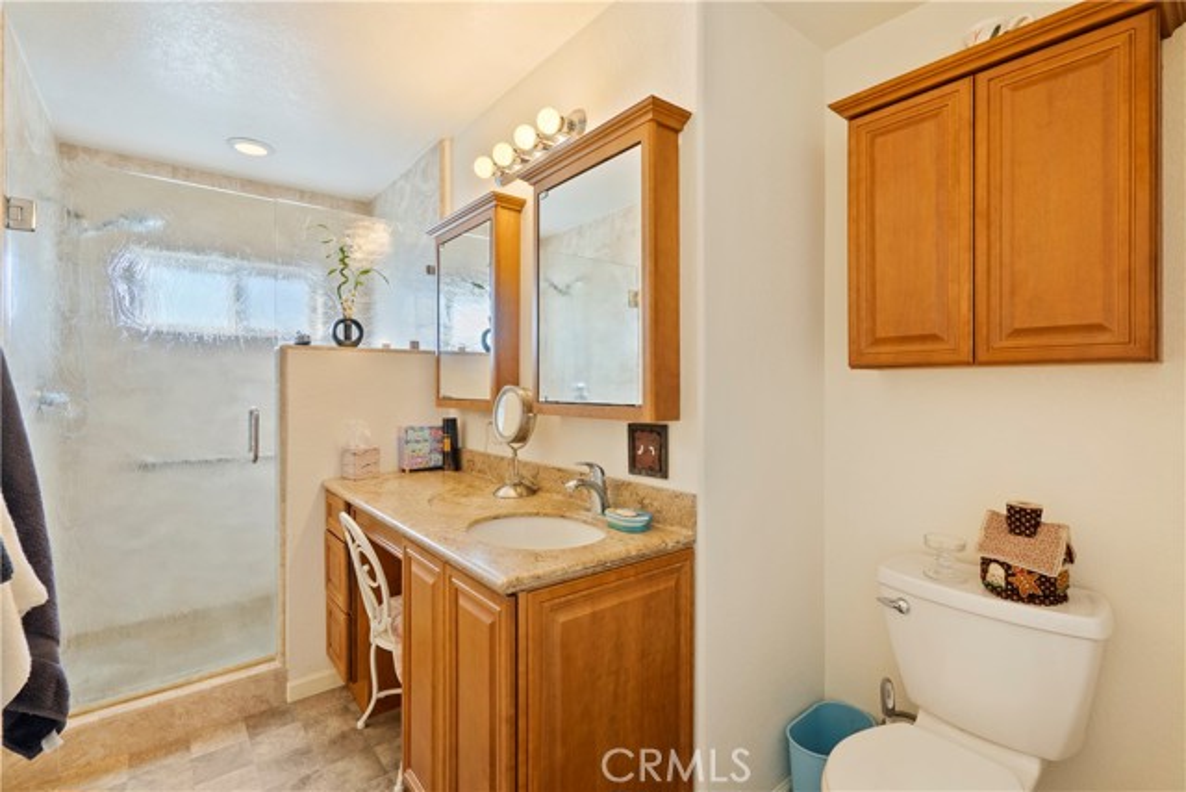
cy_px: 396
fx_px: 527
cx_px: 593
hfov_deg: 96.7
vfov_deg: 73.8
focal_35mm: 16
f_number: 7.1
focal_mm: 16
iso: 400
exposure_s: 1/4
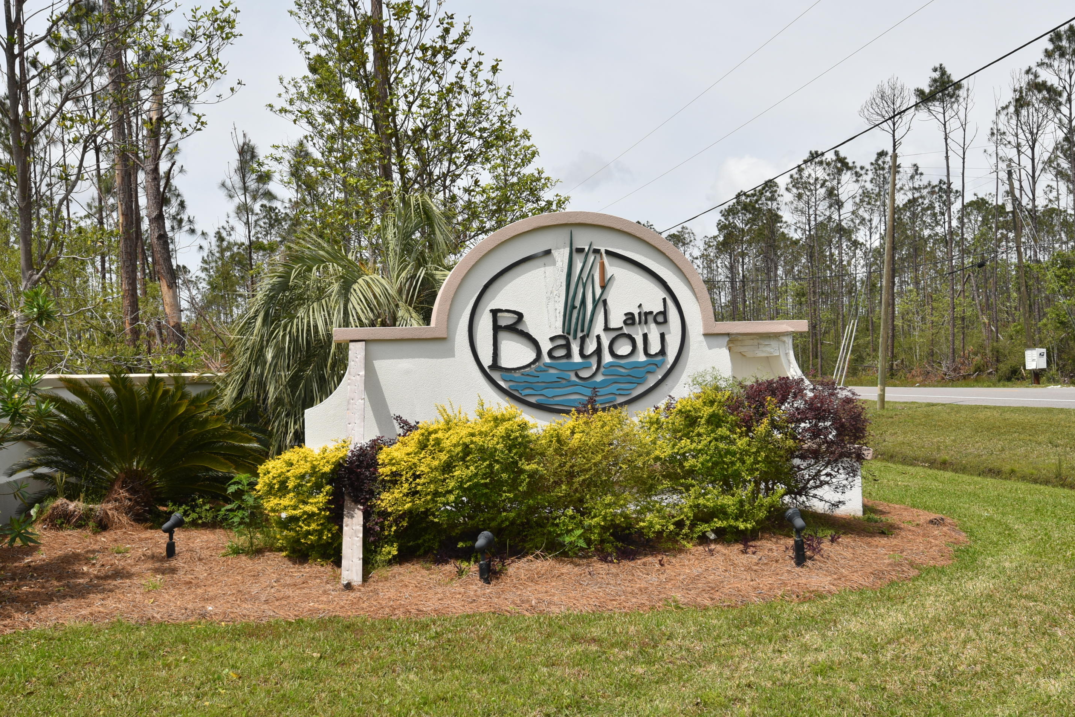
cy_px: 356
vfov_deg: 32.6
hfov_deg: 47.4
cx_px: 528
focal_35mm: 41
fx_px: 1224
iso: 100
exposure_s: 1/200
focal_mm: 26
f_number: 10
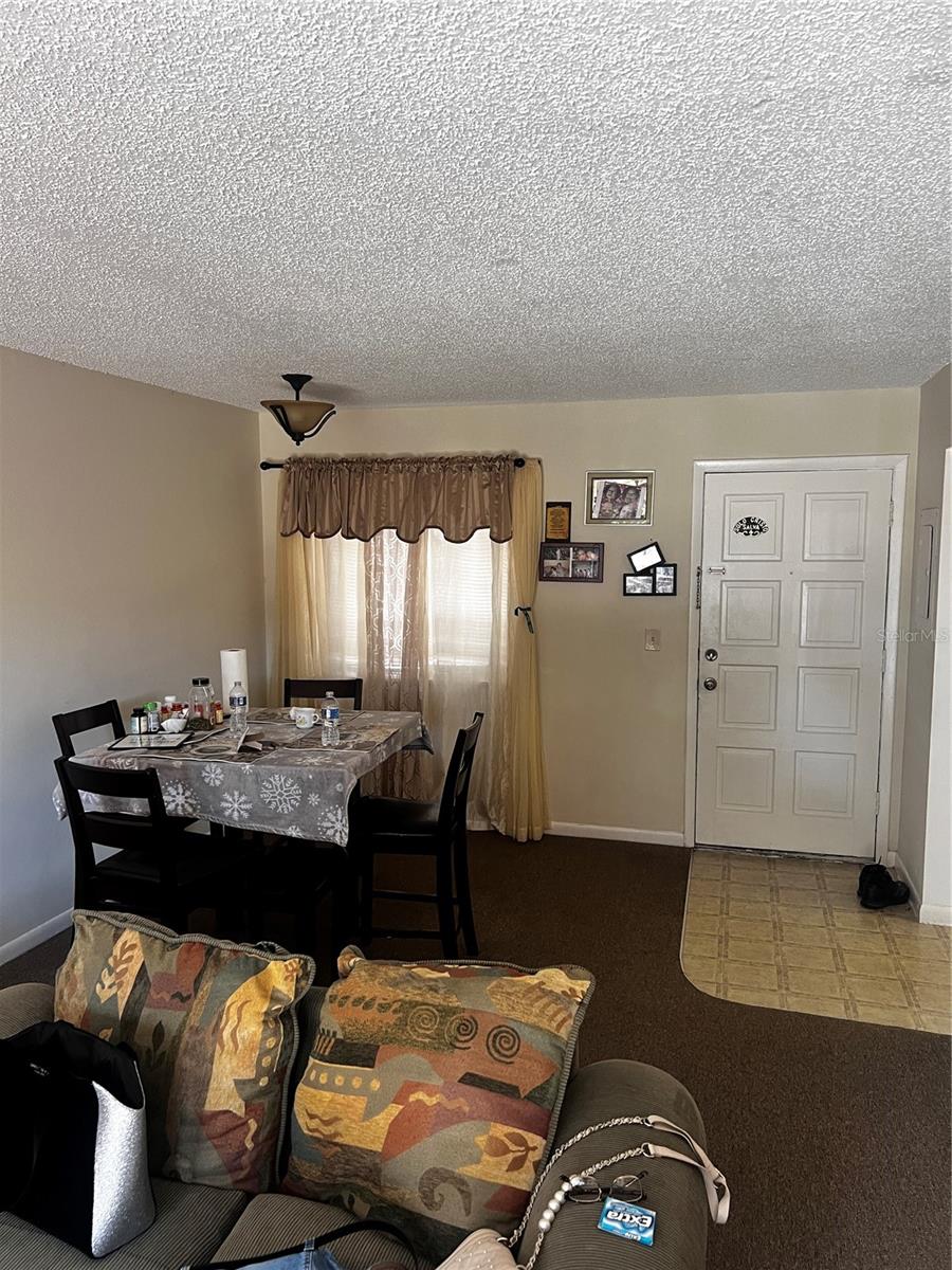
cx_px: 476
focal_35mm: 26
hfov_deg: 53.1
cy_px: 635
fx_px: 953
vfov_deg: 67.3
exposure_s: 1/60
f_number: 1.5
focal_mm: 5.7
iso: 125
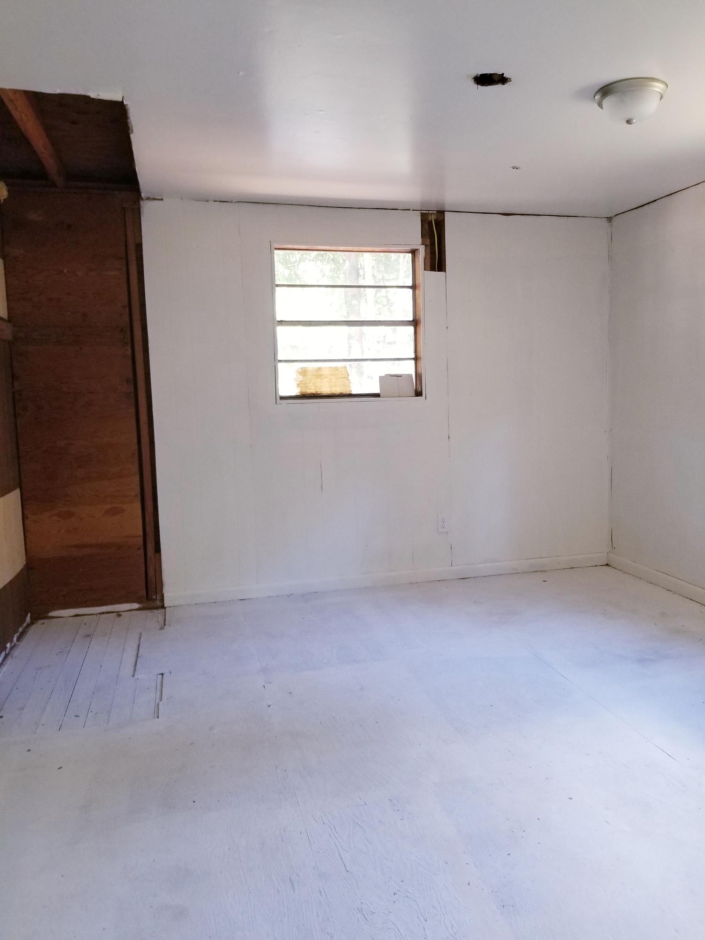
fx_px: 706
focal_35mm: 26
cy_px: 470
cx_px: 352
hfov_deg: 53.1
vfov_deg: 67.3
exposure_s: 1/50
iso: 160
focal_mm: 4.25
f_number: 1.7
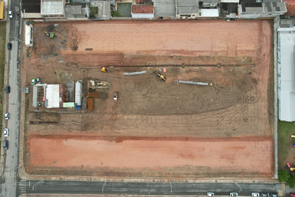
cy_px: 98
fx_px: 180
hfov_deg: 78.6
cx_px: 148
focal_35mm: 22
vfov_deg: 57.2
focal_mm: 8.38
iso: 100
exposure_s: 1/500
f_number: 2.8
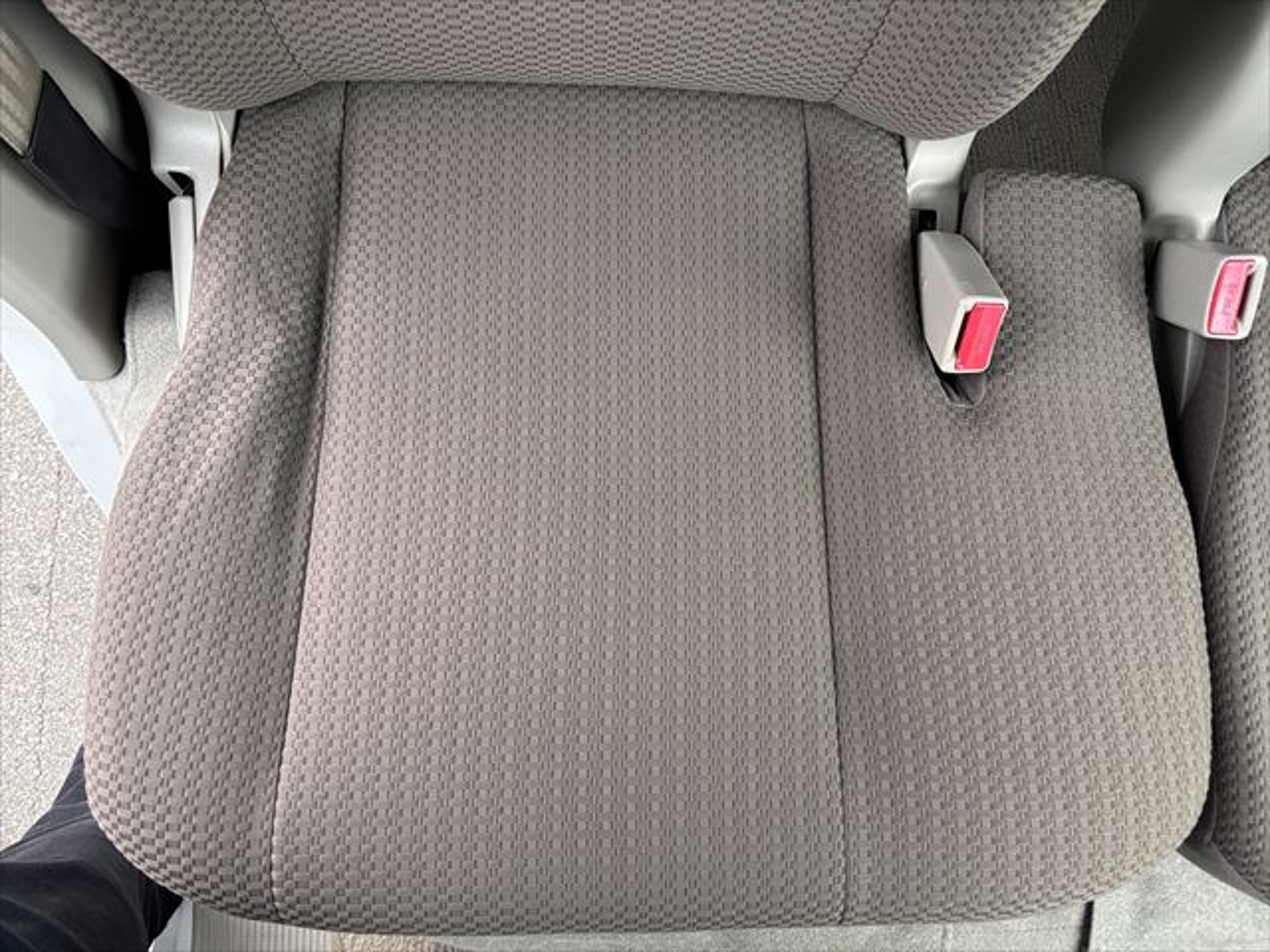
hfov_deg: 67.3
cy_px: 476
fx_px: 954
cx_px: 635
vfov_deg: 53.1
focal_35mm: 26
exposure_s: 1/60
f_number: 1.6
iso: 250
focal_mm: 5.96
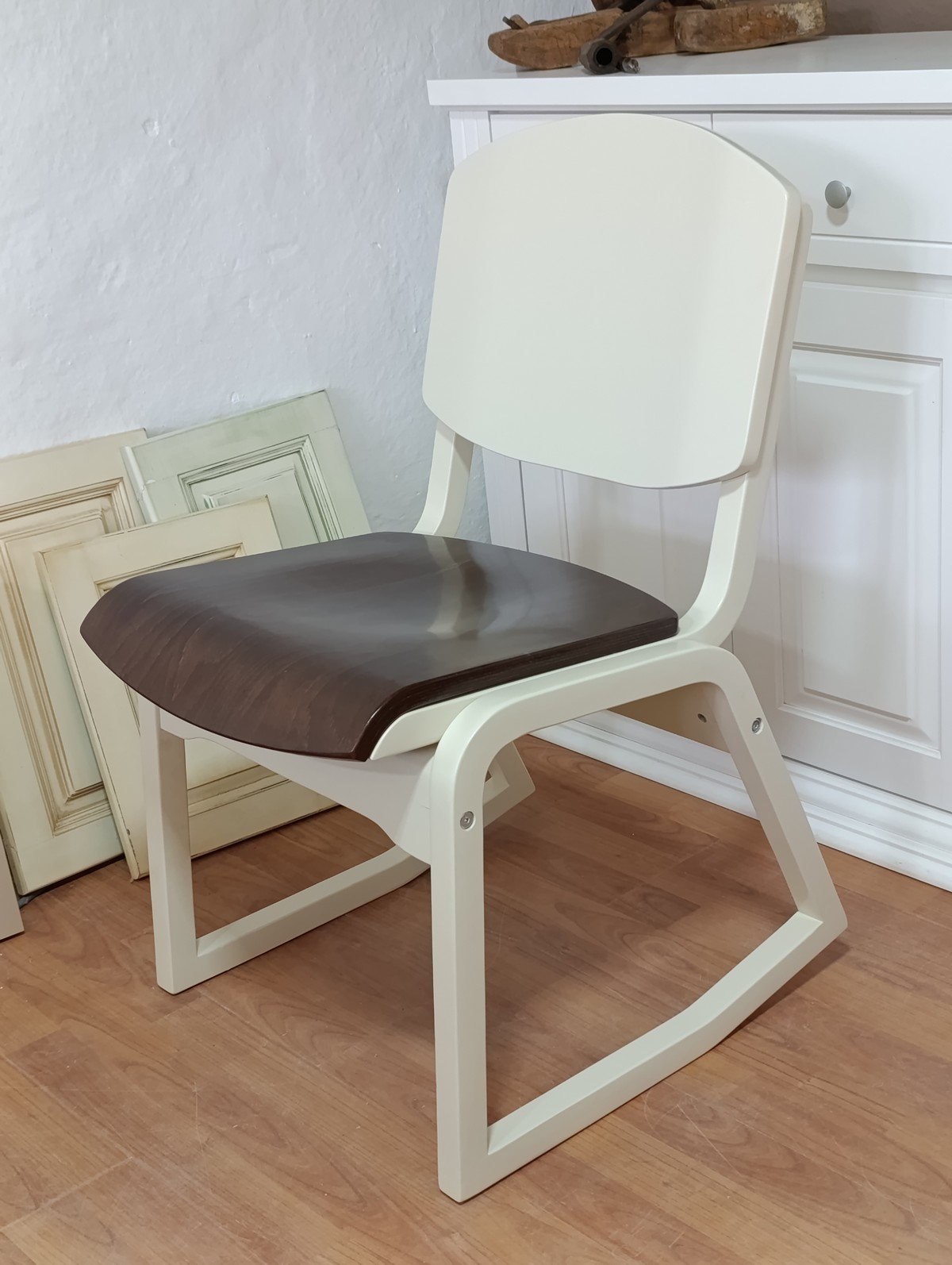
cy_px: 632
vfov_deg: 73.8
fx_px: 841
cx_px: 476
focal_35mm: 23
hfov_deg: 59.0
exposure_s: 1/50
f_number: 1.6
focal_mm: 6.14
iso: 640
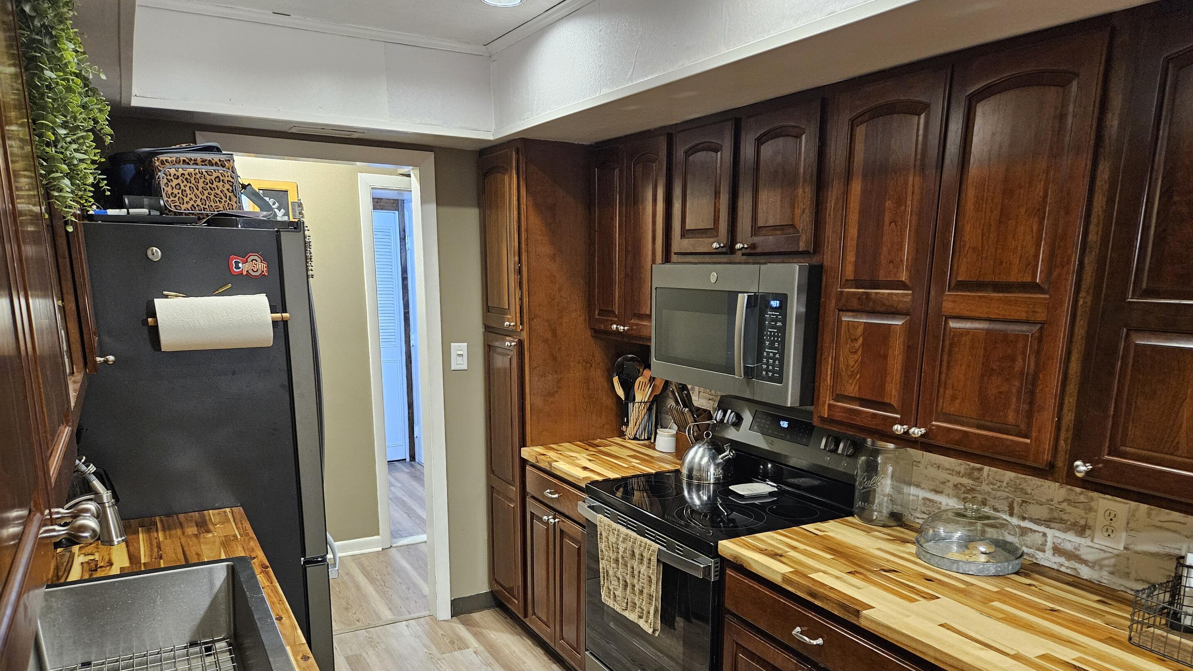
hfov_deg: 71.9
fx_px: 822
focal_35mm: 26
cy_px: 450
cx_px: 617
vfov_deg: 43.7
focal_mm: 5.4
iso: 800
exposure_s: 1/60
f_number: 1.8
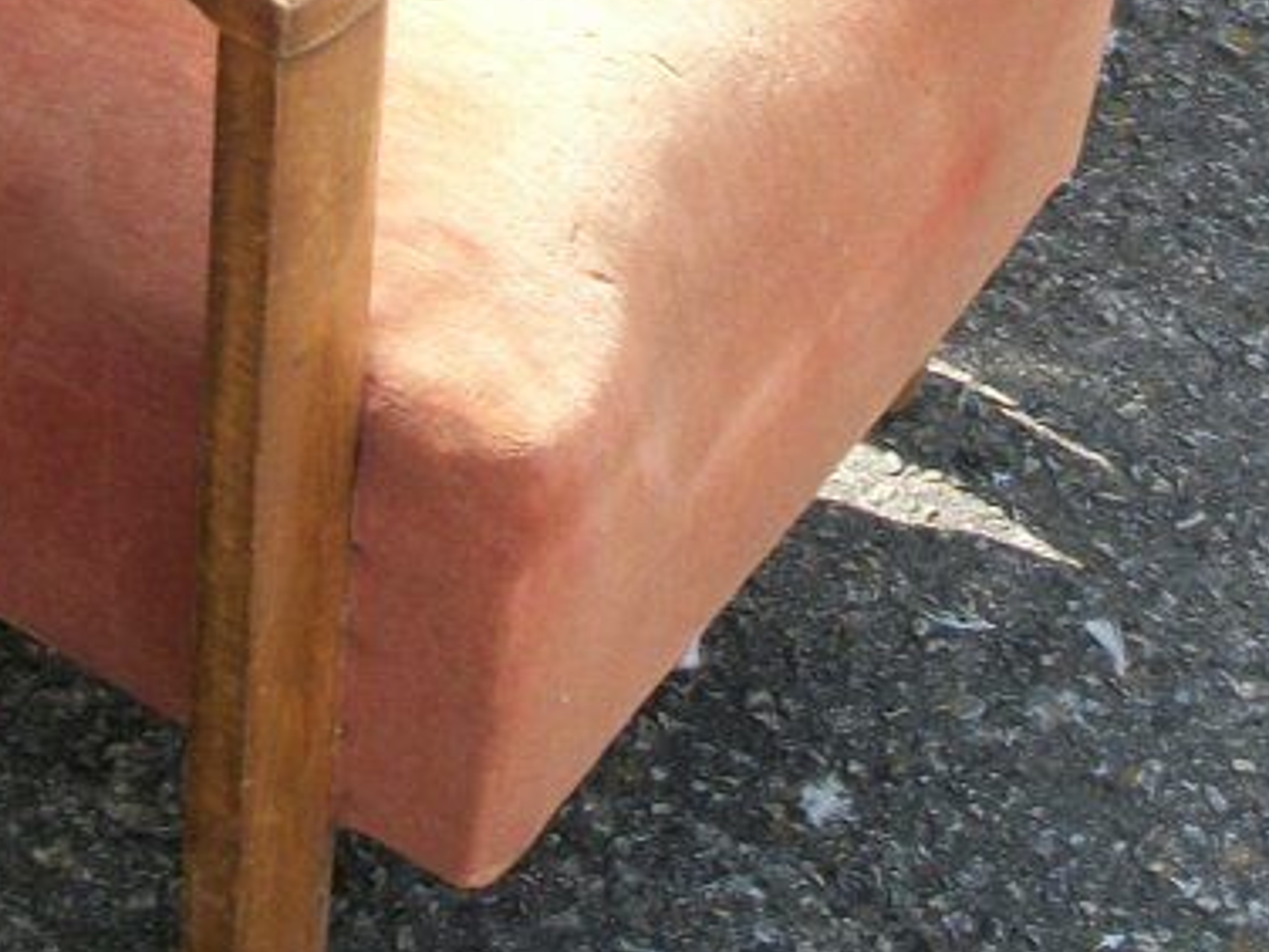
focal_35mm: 109
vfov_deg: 13.1
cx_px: 493
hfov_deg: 18.0
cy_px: -270
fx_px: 3996
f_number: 8.8
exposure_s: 1/60
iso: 80
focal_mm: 5.7
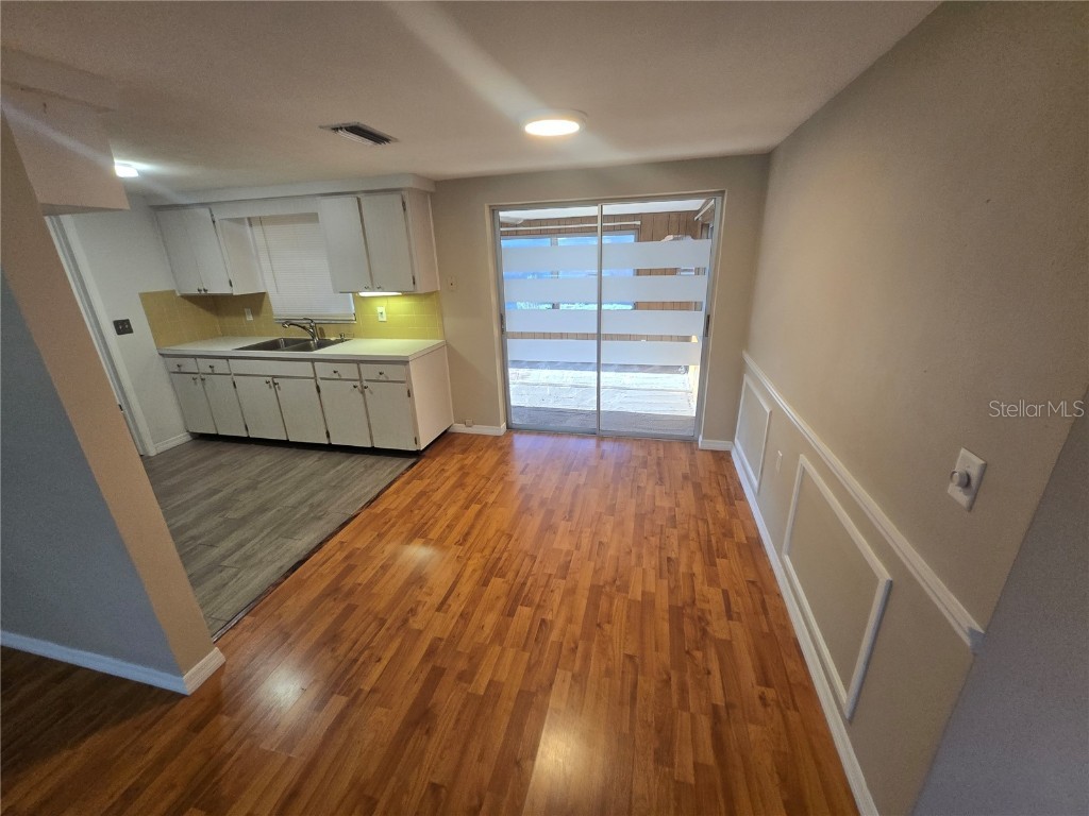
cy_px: 408
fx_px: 409
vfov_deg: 89.9
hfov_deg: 106.2
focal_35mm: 13
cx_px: 544
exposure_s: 1/60
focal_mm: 1.7
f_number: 2.2
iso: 160
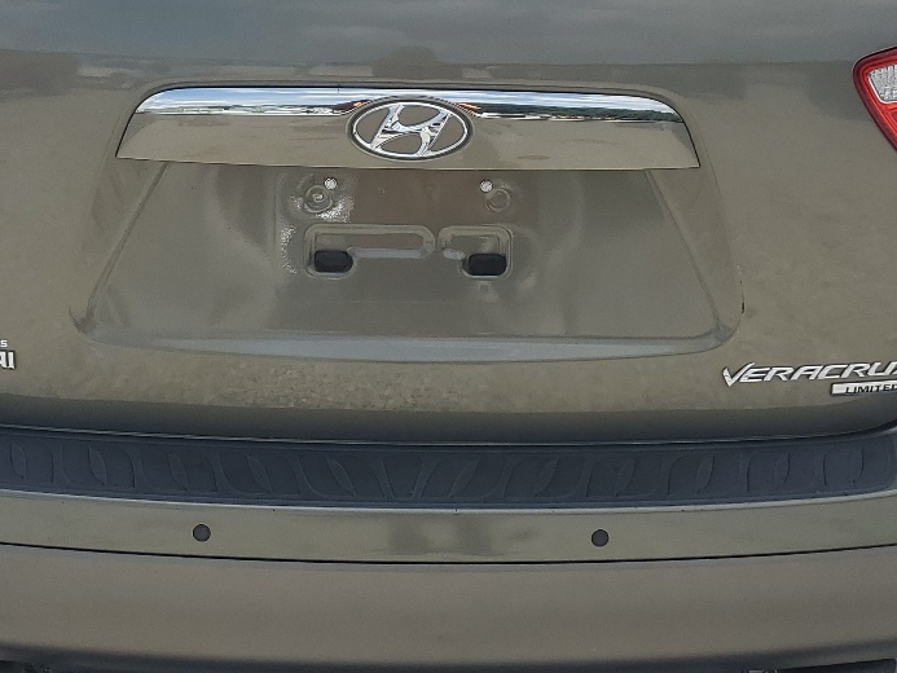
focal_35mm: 60
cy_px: 160
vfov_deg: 24.1
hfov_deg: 32.1
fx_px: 1555
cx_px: 399
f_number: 1.5
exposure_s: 1/3333
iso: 50
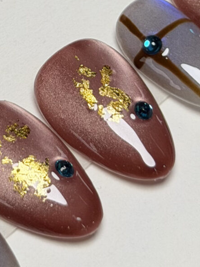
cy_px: -46
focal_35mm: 209
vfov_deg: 9.4
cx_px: 14
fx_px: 1610
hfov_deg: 7.1
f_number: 1.78
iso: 64
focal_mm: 6.76
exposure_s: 1/100
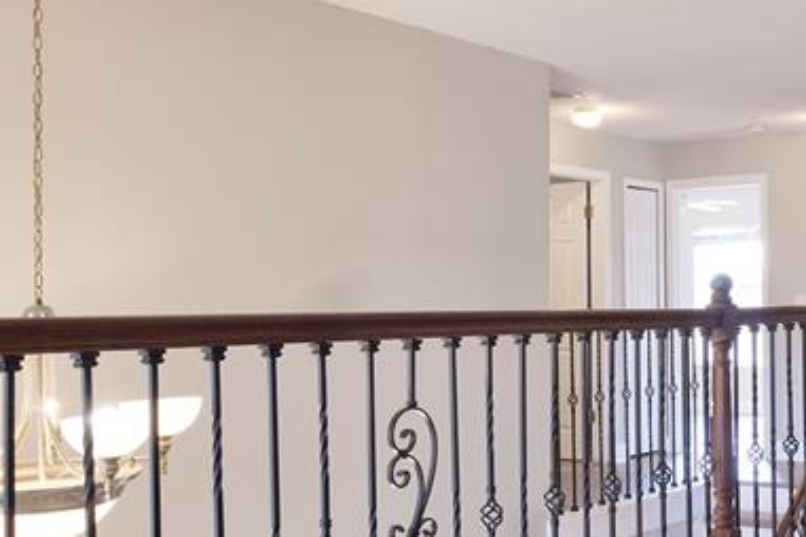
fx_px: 1172
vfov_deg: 25.8
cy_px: 311
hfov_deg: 35.5
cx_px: 743
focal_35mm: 52
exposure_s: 6
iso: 100
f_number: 7.1
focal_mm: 13
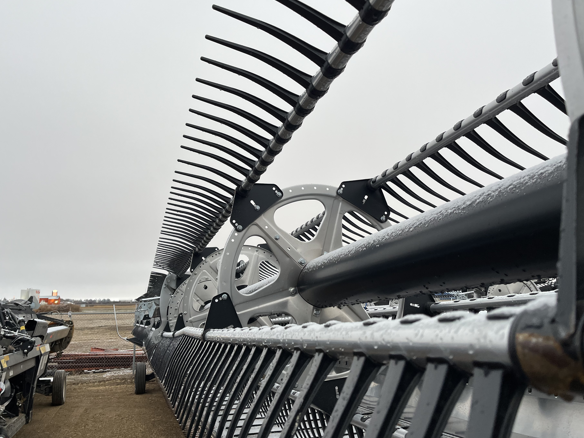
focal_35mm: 29
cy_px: 215
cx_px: 279
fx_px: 489
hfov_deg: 61.6
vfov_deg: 48.2
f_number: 1.6
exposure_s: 1/121
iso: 80
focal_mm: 5.1
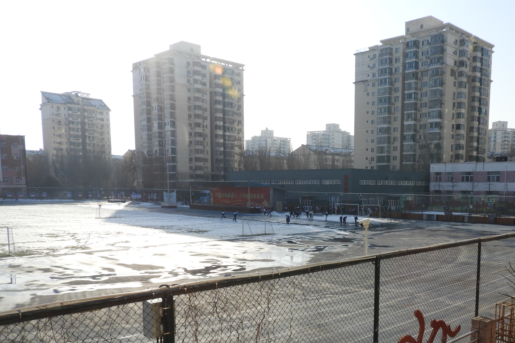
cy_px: 249
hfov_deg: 55.0
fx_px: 486
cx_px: 329
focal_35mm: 34
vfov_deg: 38.1
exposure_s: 1/1600
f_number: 3.3
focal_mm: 4.3
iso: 100
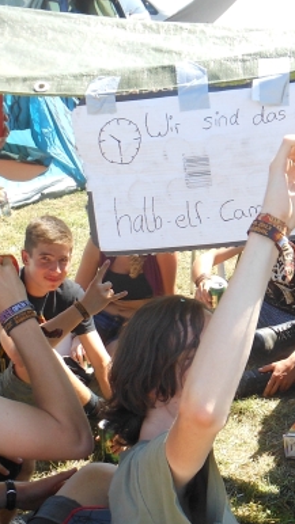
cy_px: 313
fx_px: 932
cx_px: 241
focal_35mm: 67
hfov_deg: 17.8
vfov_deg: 31.4
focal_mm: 4.5
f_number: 3.2
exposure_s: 1/250
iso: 80
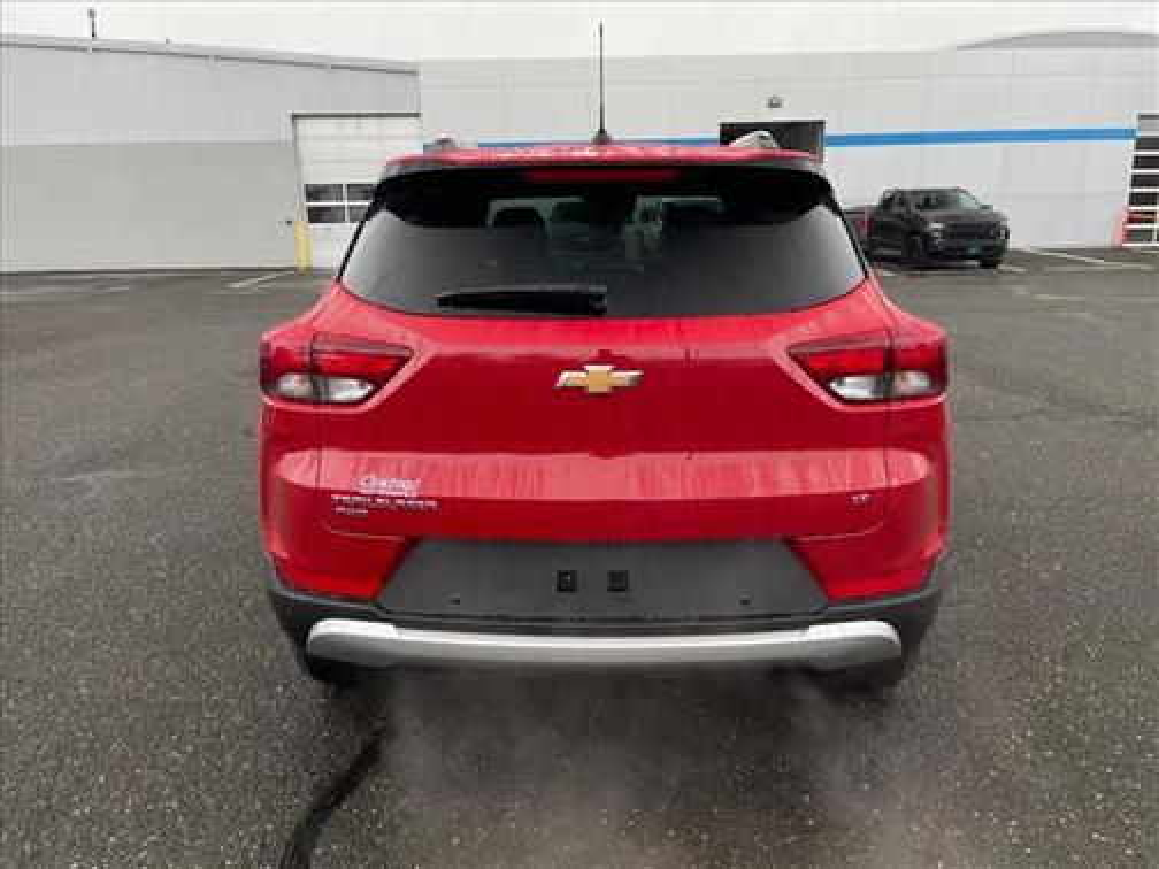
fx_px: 871
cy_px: 434
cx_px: 580
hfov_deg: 67.3
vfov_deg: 53.1
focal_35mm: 26
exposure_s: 1/764
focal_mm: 4.2
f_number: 1.6
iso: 32
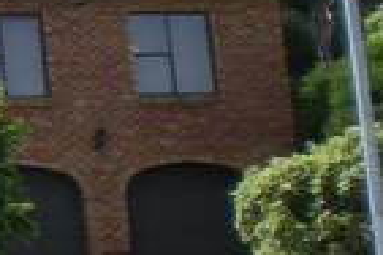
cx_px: -470
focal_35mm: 180
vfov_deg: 7.6
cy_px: 133
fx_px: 1915
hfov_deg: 10.2
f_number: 4.6
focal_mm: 6.3
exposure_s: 1/282
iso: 50
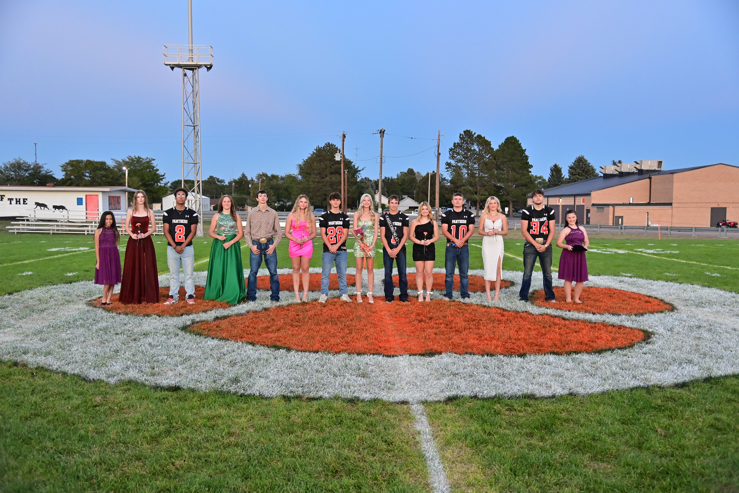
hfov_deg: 54.4
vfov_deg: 37.9
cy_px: 246
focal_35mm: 35
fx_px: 718
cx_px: 370
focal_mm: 35
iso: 3600
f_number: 4
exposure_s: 1/250
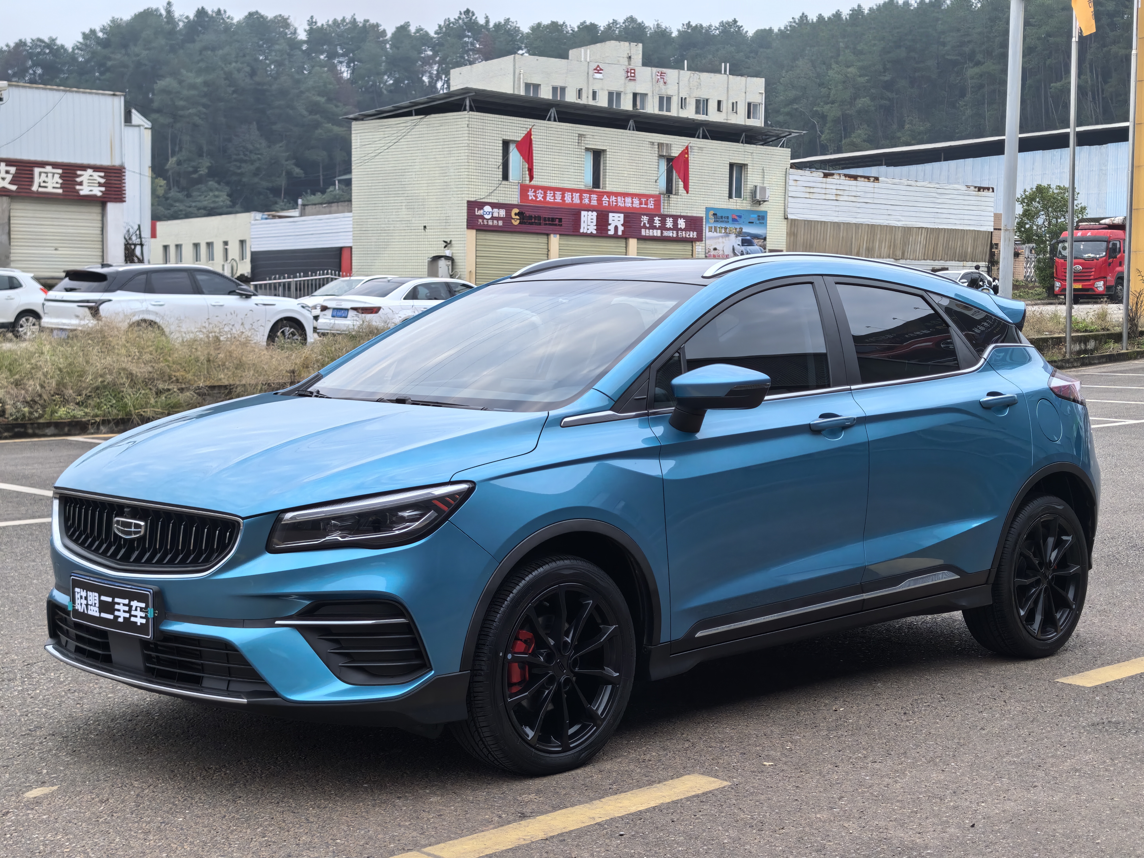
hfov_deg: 35.5
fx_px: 1785
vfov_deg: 27.0
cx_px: 572
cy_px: 429
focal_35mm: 54
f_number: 1.4
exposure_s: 1/100
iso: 50
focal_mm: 7
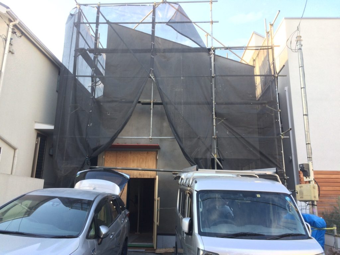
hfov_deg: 61.7
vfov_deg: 48.2
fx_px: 285
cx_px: 170
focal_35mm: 29
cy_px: 128
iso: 32
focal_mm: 4.15
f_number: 2.2
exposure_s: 1/120
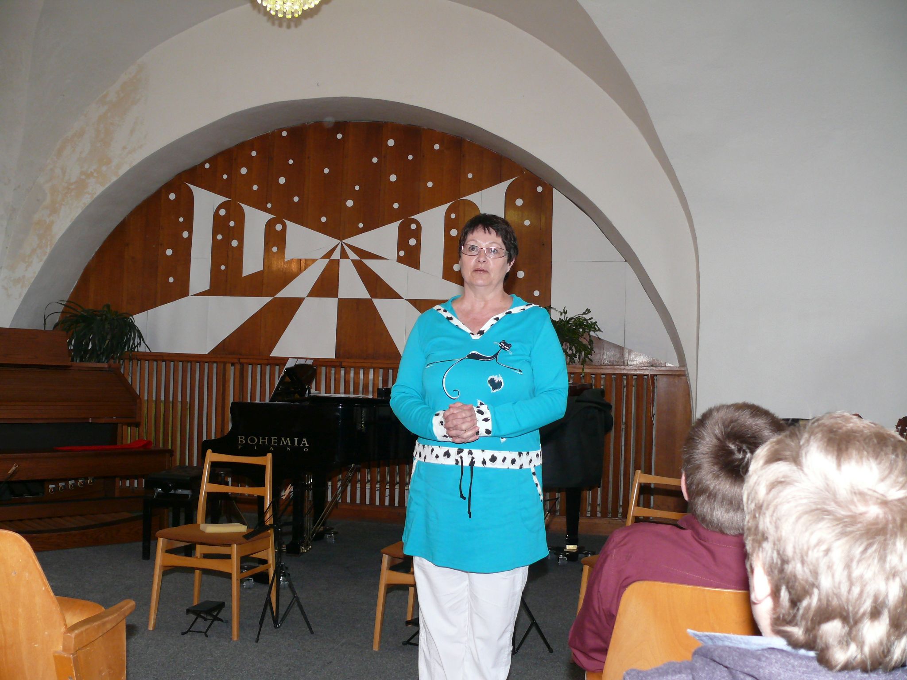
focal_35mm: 35
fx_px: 917
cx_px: 454
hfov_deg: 52.6
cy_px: 340
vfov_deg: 40.7
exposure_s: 1/125
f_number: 2.8
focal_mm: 7.5
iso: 200
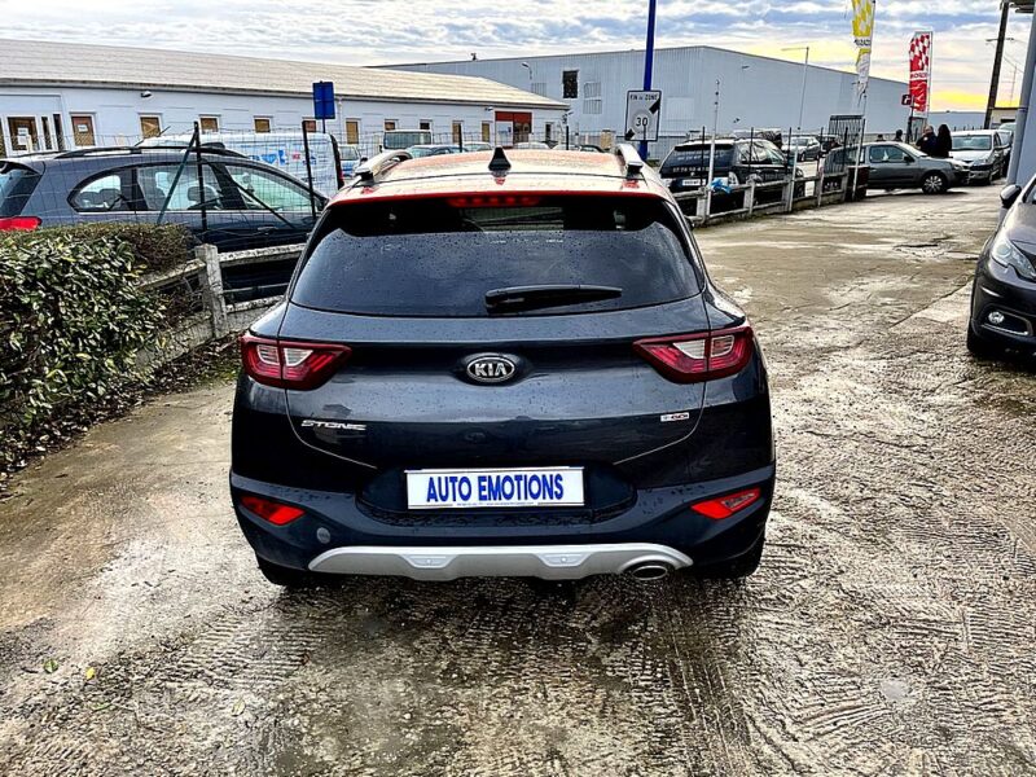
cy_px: 388
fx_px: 778
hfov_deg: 67.3
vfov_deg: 53.1
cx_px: 518
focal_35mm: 26
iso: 64
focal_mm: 5.1
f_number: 1.6
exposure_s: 1/139
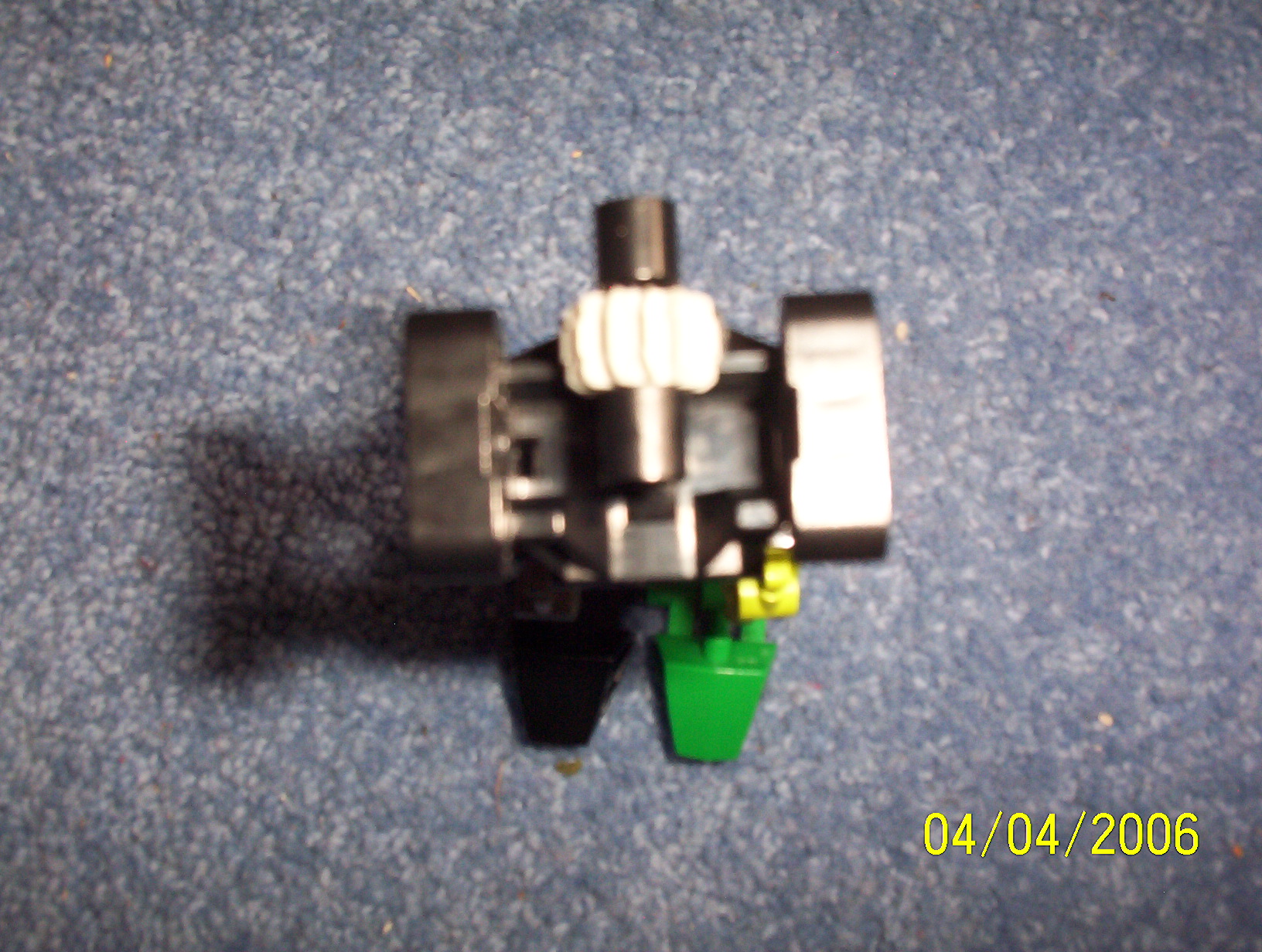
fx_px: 1425
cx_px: 631
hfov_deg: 47.8
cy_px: 476
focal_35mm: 39
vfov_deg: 37.0
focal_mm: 6
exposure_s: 1/30
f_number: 4.5
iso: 140
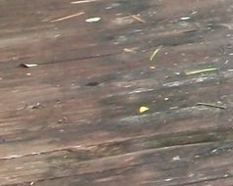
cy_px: -189
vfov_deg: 7.1
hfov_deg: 8.0
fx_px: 1454
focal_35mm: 211
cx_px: 686
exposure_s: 1/100
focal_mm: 5.7
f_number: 2.8
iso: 80
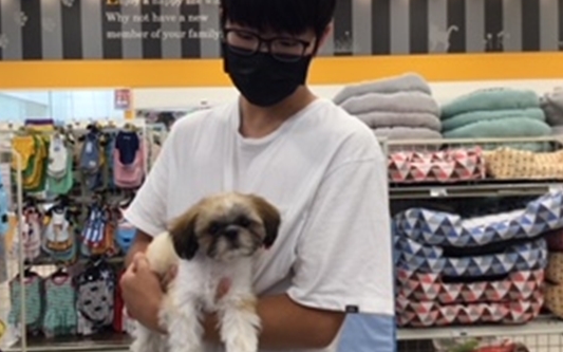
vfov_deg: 34.4
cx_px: 250
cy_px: 159
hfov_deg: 52.6
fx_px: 568
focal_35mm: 37
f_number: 2.4
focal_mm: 3.3
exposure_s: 1/30
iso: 25
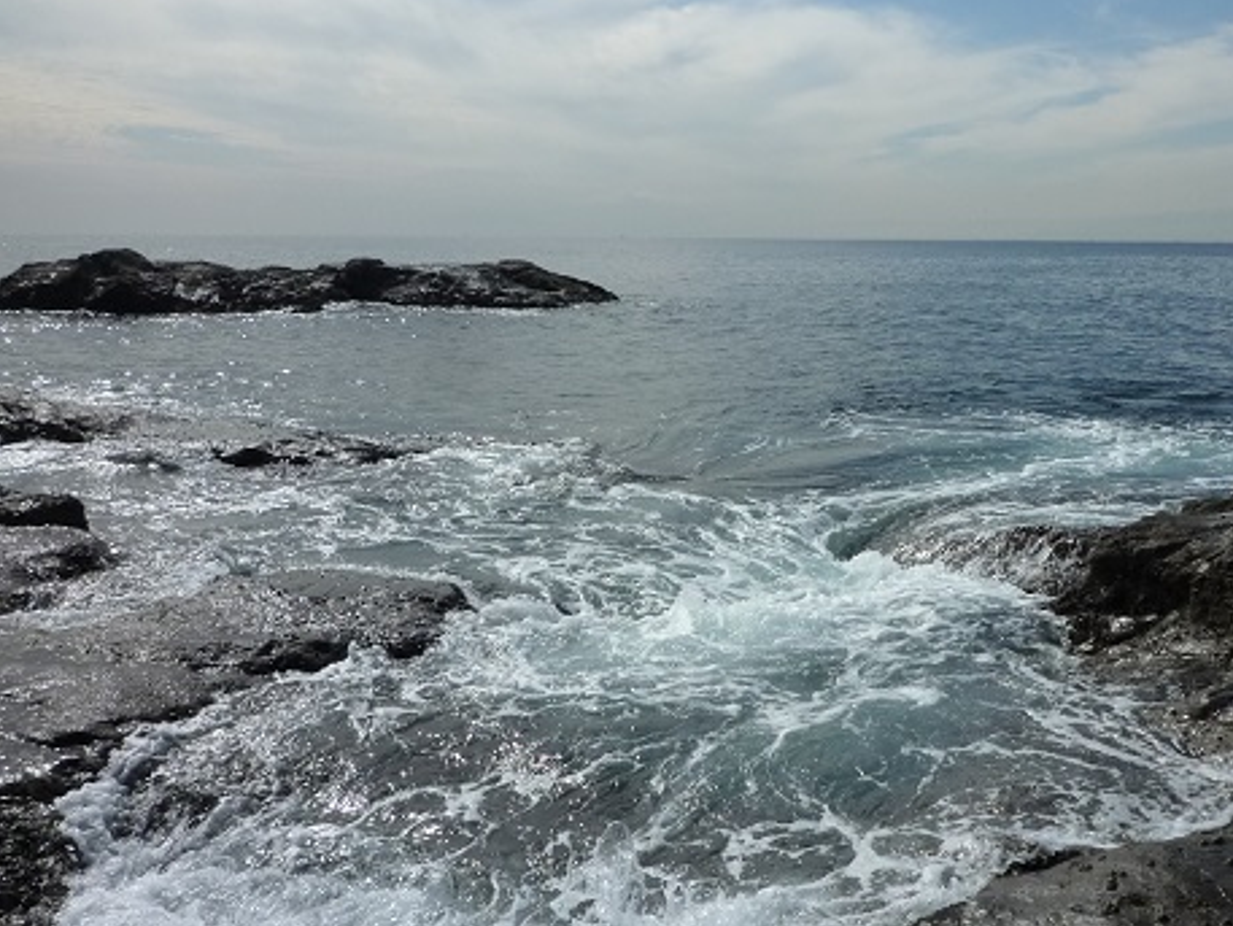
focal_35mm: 35
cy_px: 553
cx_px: 688
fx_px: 1247
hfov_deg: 52.5
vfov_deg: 40.5
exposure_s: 1/800
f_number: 4.5
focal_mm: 4.4
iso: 125
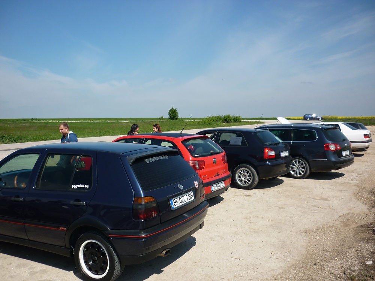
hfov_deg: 55.4
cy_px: 140
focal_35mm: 33
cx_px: 188
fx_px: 357
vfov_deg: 42.9
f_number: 8
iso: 80
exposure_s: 1/200
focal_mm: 5.5
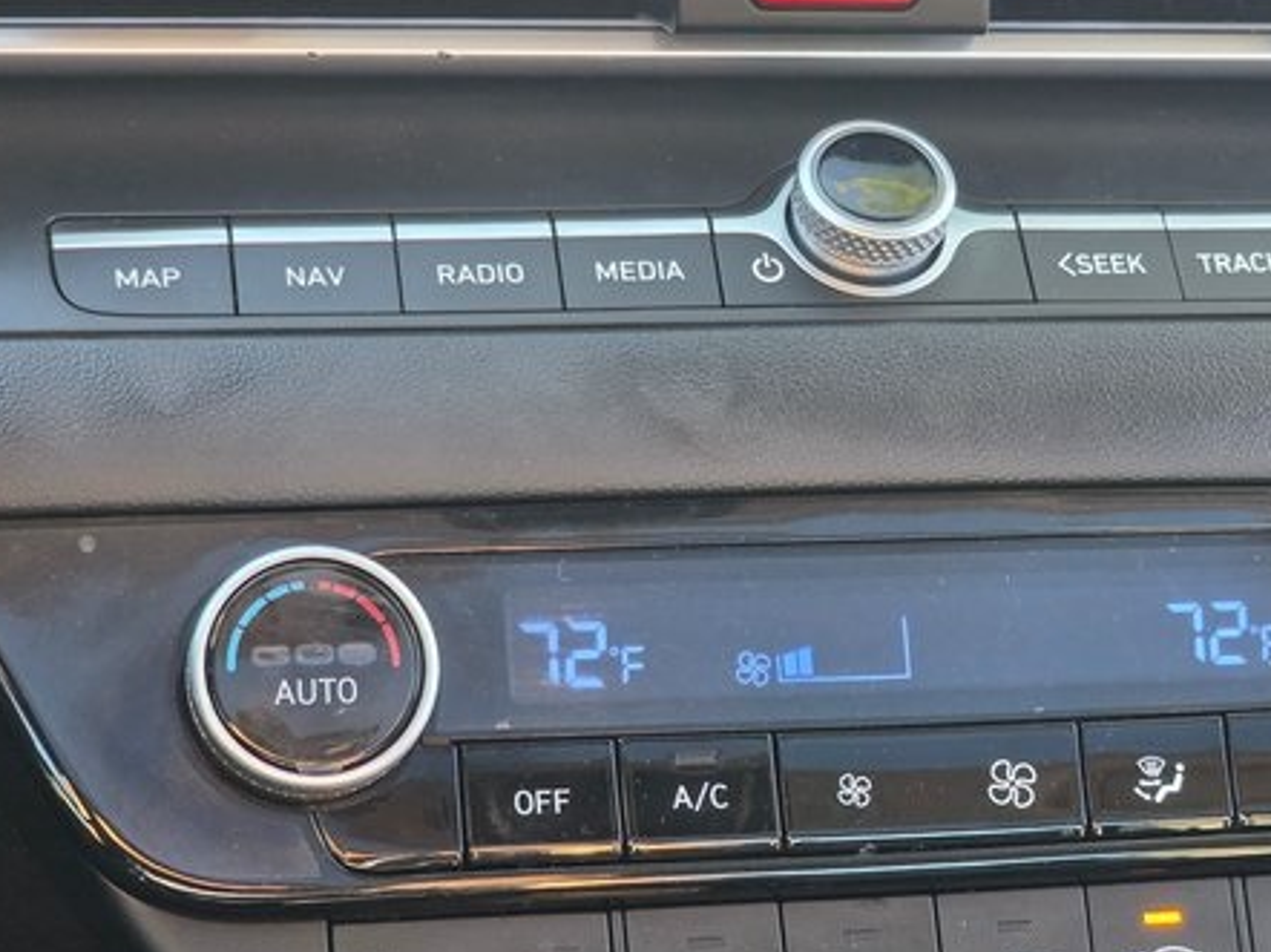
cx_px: 883
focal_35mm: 100
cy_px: 552
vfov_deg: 14.8
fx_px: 3670
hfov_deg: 19.6
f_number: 2.4
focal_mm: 7.9
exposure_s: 1/120
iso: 400
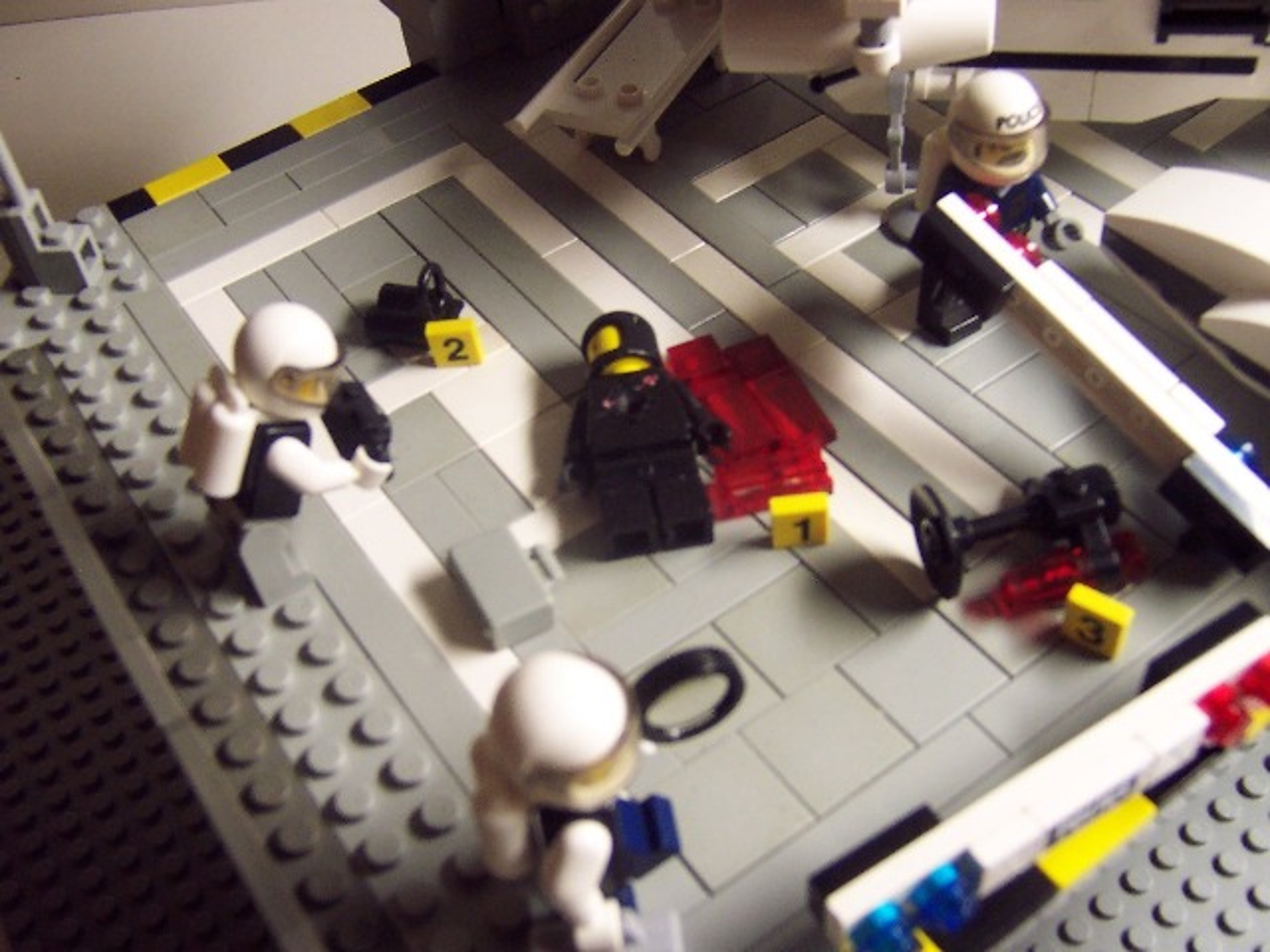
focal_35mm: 36
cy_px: 476
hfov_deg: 51.4
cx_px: 635
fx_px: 1321
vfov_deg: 39.7
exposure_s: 1/30
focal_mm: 5.6
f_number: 2.8
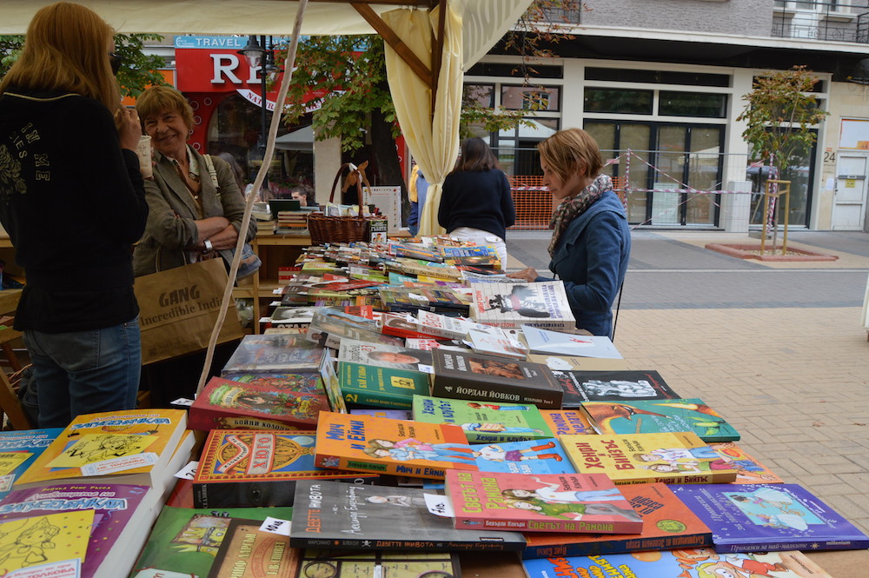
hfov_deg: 67.4
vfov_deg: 47.9
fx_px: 651
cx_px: 434
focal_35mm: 27
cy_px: 289
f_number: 11
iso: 400
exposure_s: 1/100
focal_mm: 18
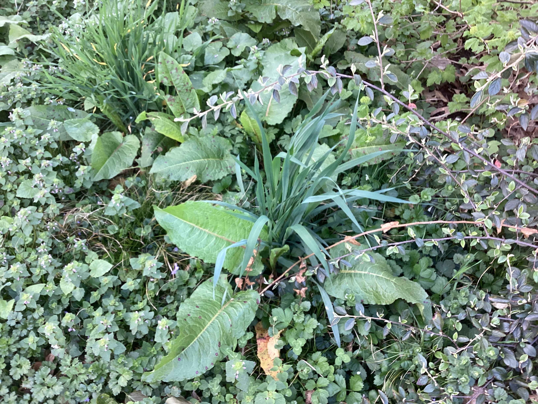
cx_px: 269
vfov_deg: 45.4
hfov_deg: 58.4
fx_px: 482
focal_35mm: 31
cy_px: 202
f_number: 2.4
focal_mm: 3.3
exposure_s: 1/50
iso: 64
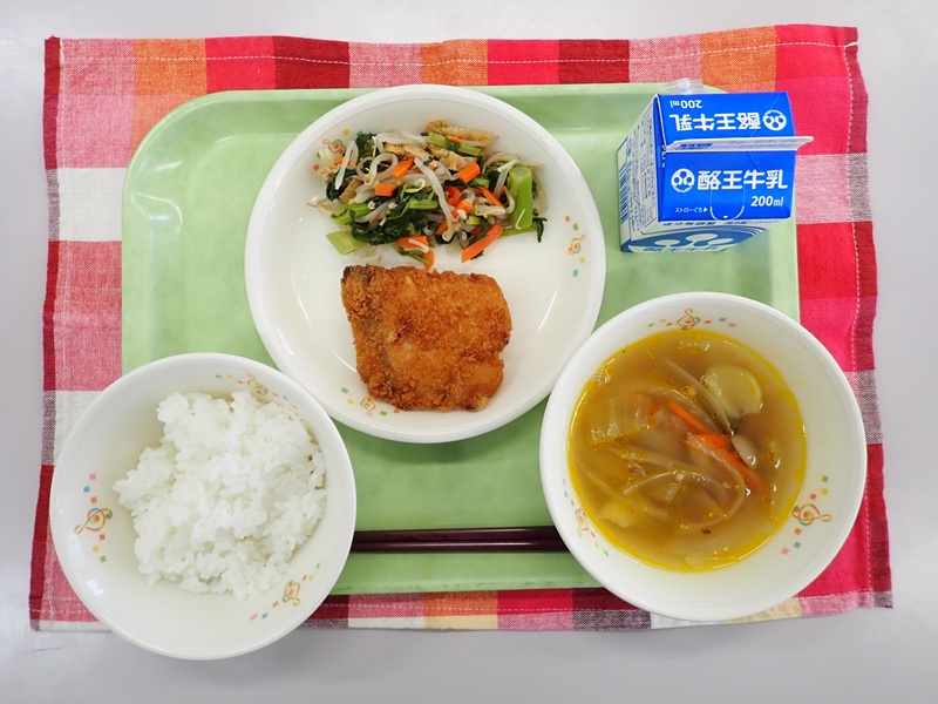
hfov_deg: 69.4
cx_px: 469
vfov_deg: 54.9
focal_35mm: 25
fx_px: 677
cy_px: 352
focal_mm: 4.5
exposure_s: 1/125
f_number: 2
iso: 100
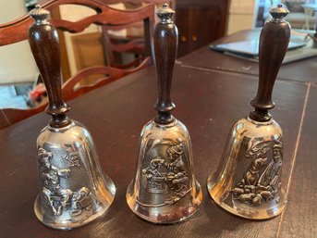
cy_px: 119
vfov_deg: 53.0
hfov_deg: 67.3
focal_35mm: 26
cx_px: 158
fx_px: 238
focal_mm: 5.1
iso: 500
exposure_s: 1/40
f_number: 1.6
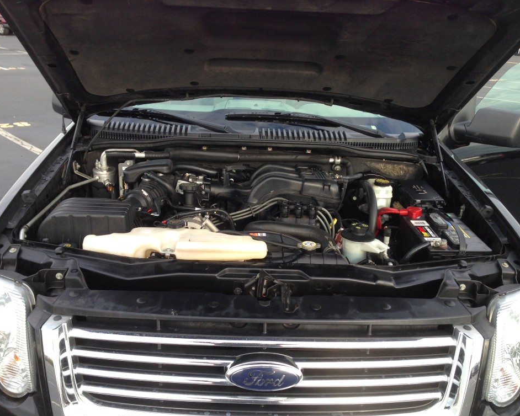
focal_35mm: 35
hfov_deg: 51.5
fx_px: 539
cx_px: 251
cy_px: 211
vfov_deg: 42.2
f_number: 2.4
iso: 50
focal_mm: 4.13
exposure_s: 1/184
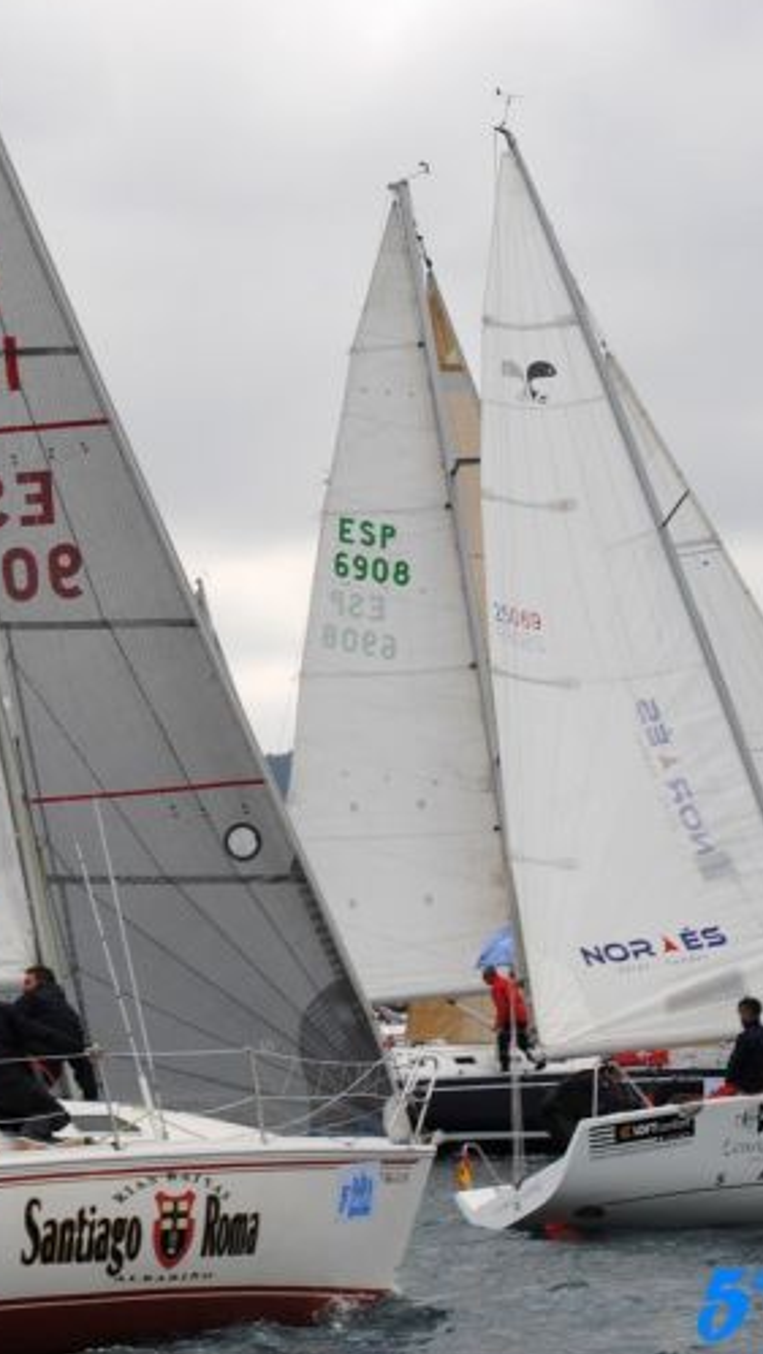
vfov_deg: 15.5
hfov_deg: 8.7
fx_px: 4990
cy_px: 693
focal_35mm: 139
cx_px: -84
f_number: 8
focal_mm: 55
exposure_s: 1/250
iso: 100
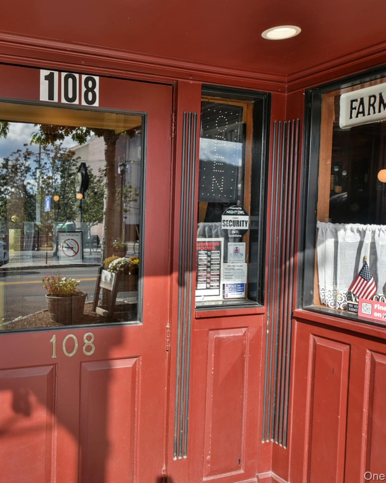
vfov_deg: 52.8
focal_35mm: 34
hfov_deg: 41.3
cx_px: 72
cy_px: 241
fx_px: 485
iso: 200
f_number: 2.8
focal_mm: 24
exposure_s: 1/1000
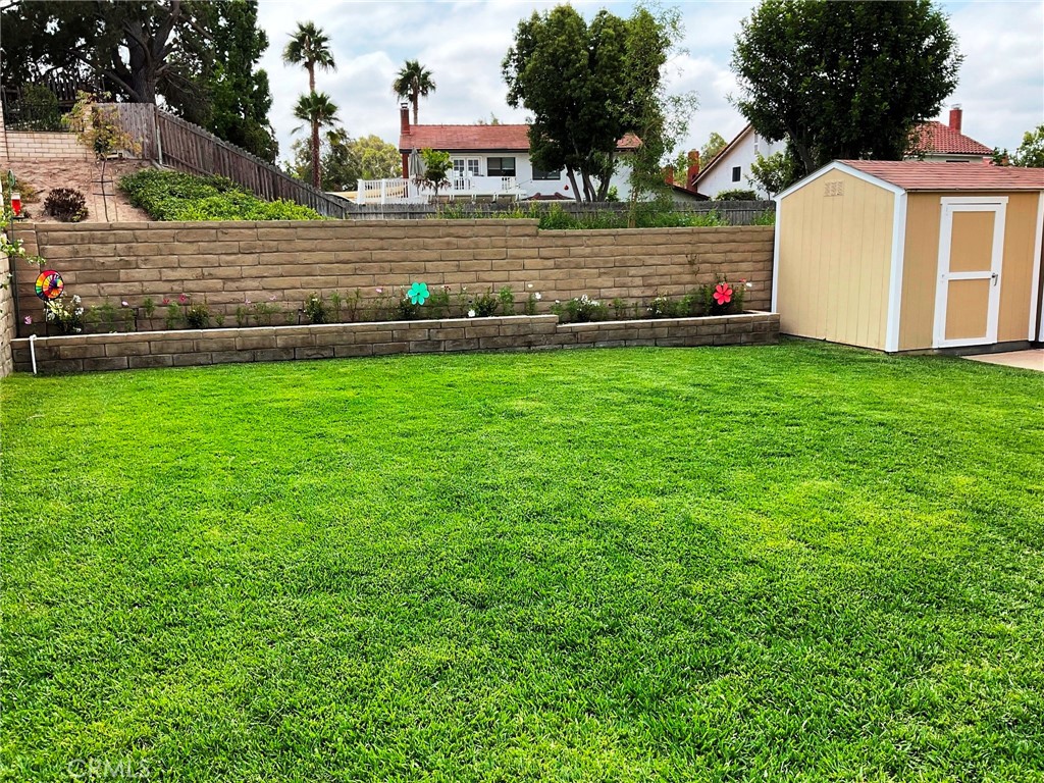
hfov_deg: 61.7
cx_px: 522
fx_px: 875
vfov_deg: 48.2
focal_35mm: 29
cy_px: 392
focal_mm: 3
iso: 16
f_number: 1.8
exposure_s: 1/586
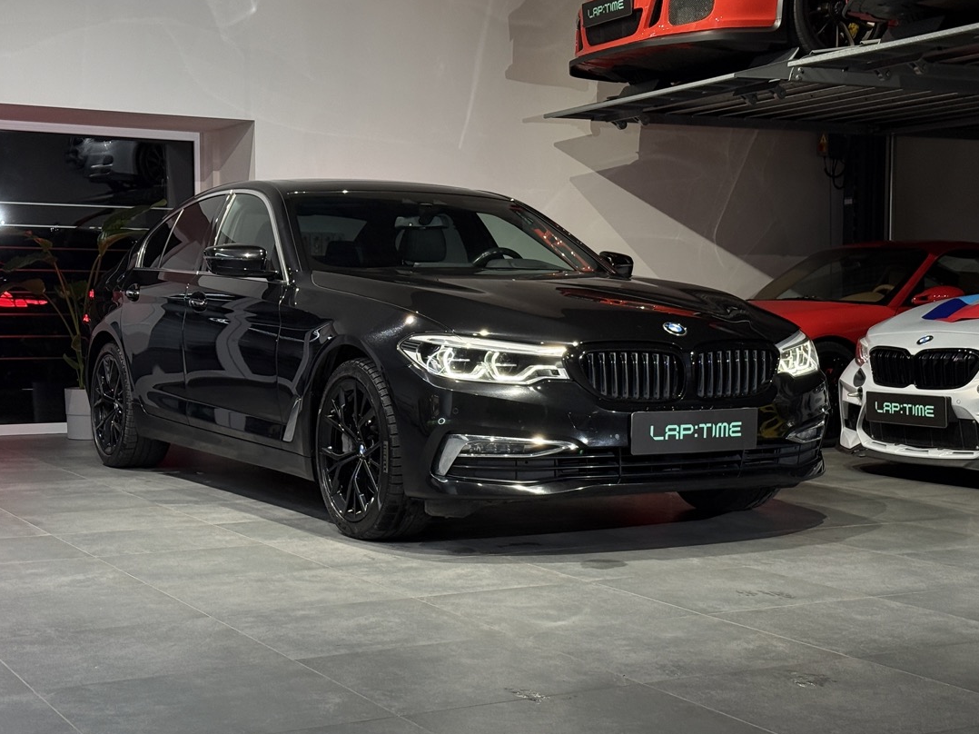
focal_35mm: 57
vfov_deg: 25.6
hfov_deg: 33.8
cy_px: 383
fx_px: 1612
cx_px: 498
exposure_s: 1/55
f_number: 1.78
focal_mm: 6.76
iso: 125
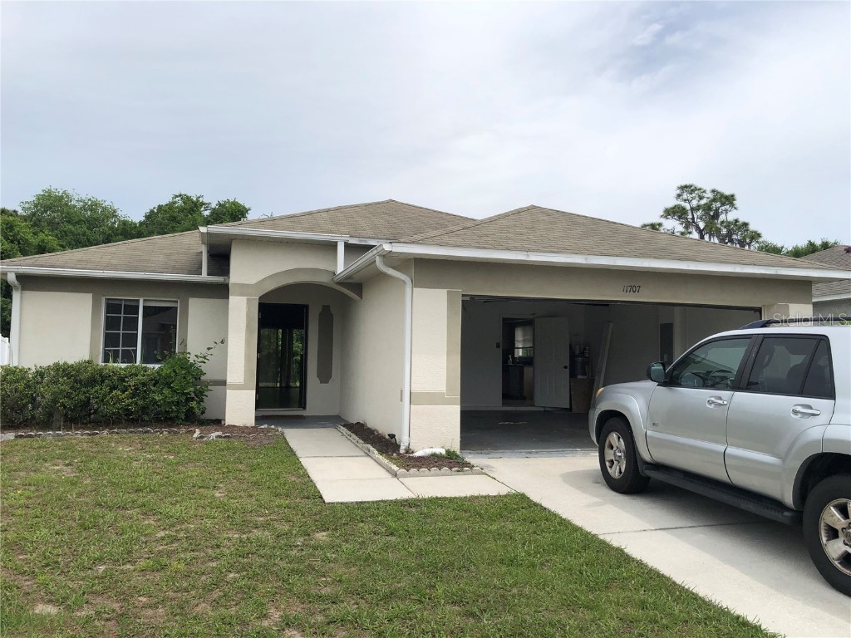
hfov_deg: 63.4
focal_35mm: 28
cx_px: 426
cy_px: 319
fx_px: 688
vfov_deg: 49.7
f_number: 1.8
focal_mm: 4
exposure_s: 1/3436
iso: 25
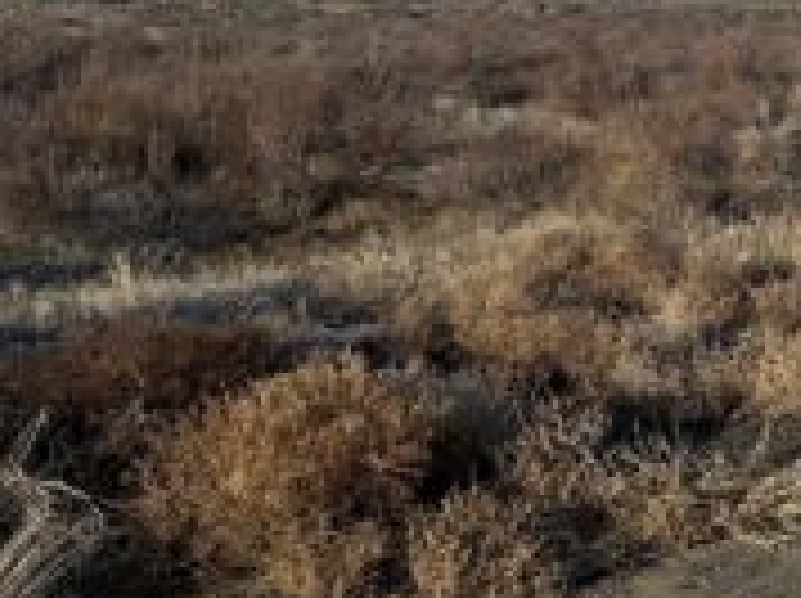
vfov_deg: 25.3
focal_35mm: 54
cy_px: -31
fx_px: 1248
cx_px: 864
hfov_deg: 31.8
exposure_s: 1/6173
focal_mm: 6.76
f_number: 1.78
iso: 80
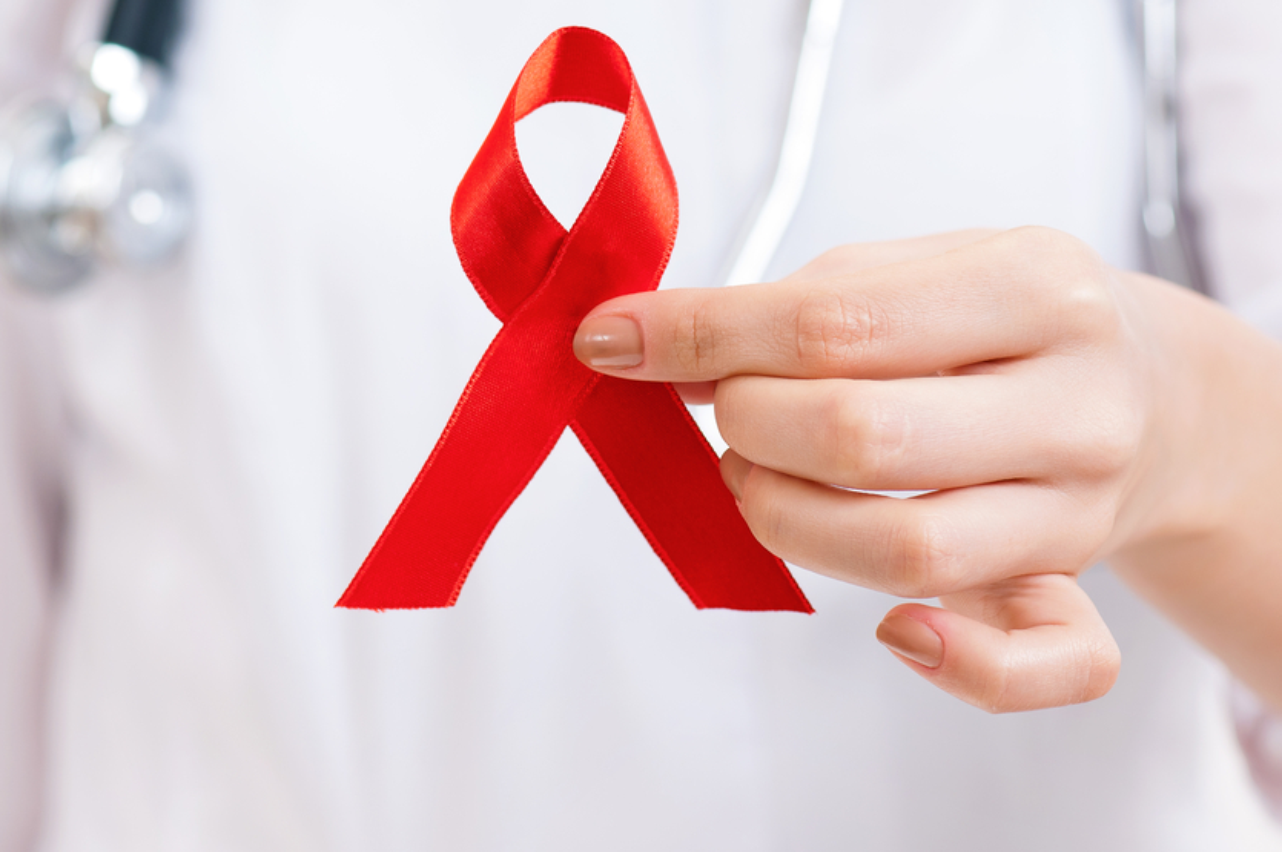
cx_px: 599
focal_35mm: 189
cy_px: 362
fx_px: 6710
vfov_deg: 7.3
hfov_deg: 10.9
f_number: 5.6
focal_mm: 105
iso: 100
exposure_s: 1/200
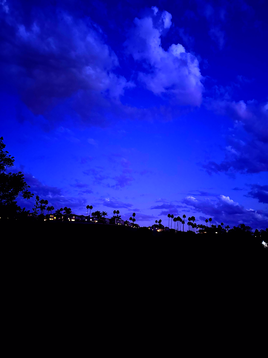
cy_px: 179
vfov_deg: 71.6
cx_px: 134
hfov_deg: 56.8
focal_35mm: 24
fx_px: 248
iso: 2000
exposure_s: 1/15
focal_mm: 6.76
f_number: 1.78
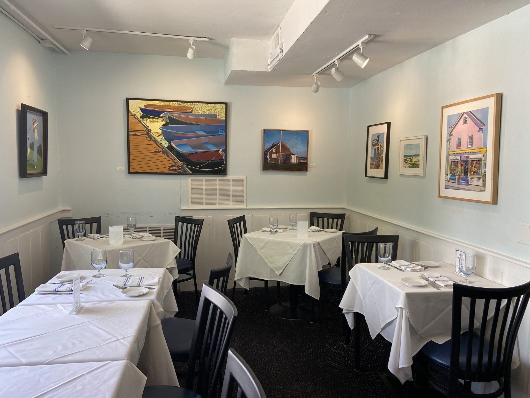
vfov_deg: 53.1
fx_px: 398
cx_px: 265
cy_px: 199
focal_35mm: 26
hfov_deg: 67.3
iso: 100
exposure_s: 1/120
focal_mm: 4.25
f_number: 1.8
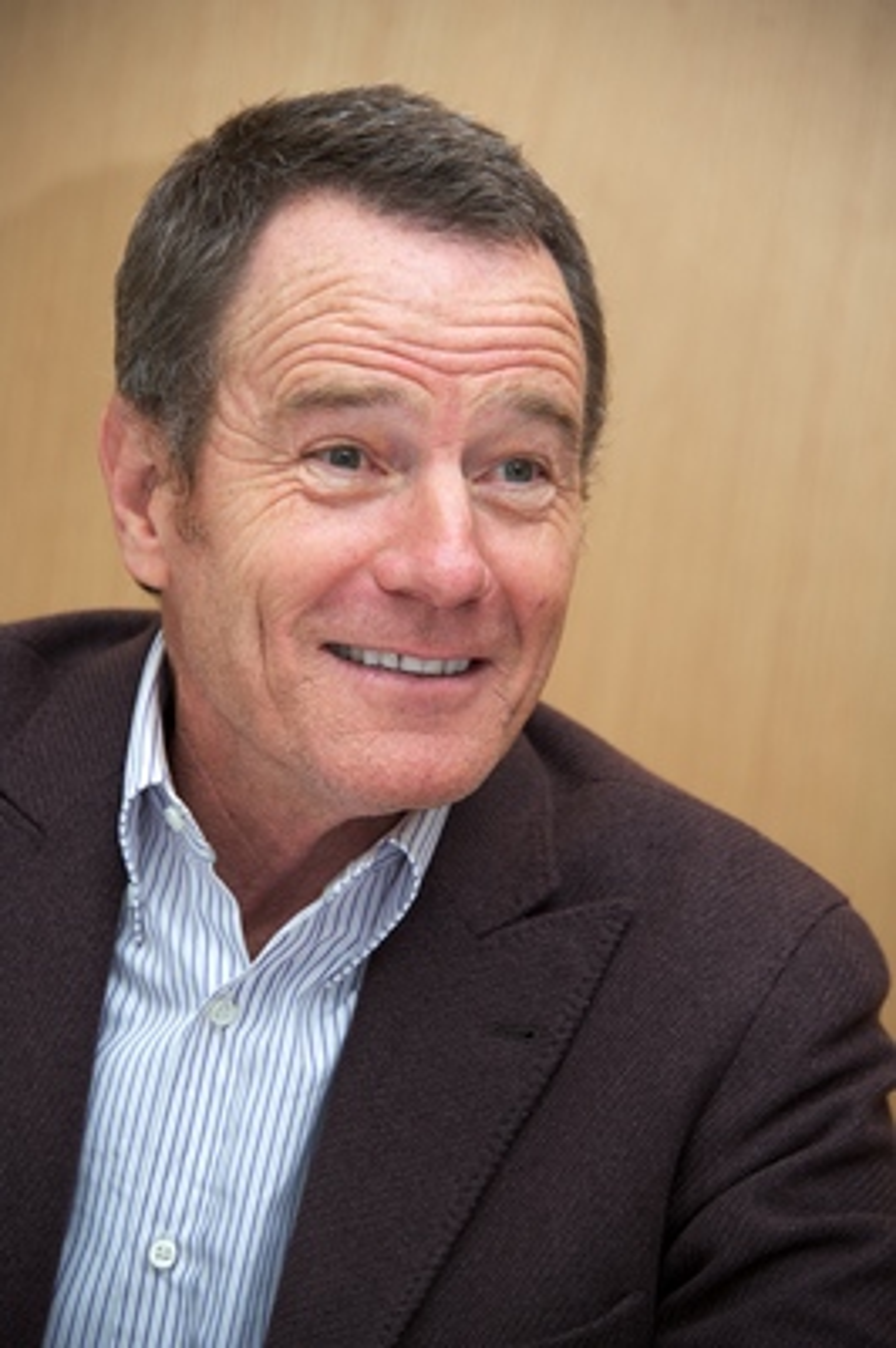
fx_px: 5983
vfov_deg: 12.8
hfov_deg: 8.6
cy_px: 674
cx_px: 448
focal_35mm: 160
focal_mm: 160
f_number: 5.6
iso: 500
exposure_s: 1/60
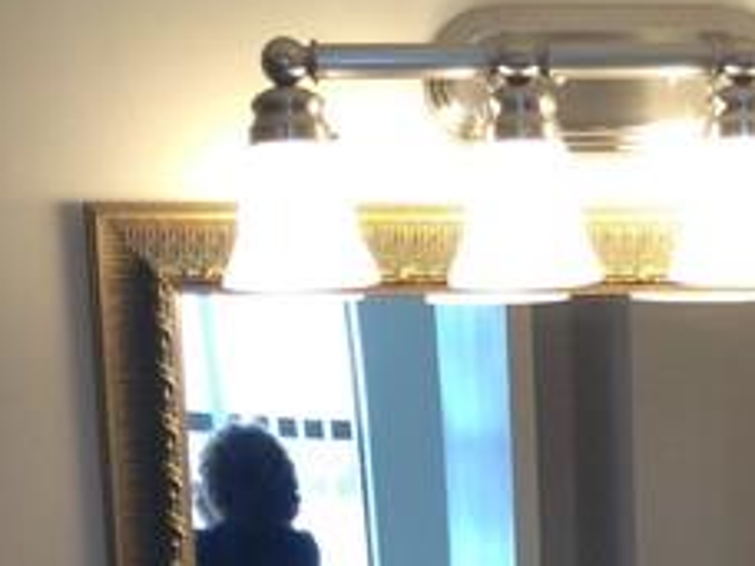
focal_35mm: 148
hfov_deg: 13.2
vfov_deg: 9.3
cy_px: 1205
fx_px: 3228
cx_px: 712
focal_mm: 4.13
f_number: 2.4
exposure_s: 1/40
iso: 64
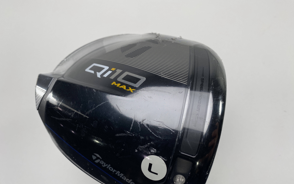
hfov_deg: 66.5
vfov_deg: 44.3
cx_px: 145
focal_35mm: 28
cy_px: 111
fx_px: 224
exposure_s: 1/312
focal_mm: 4.25
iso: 32
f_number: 1.8
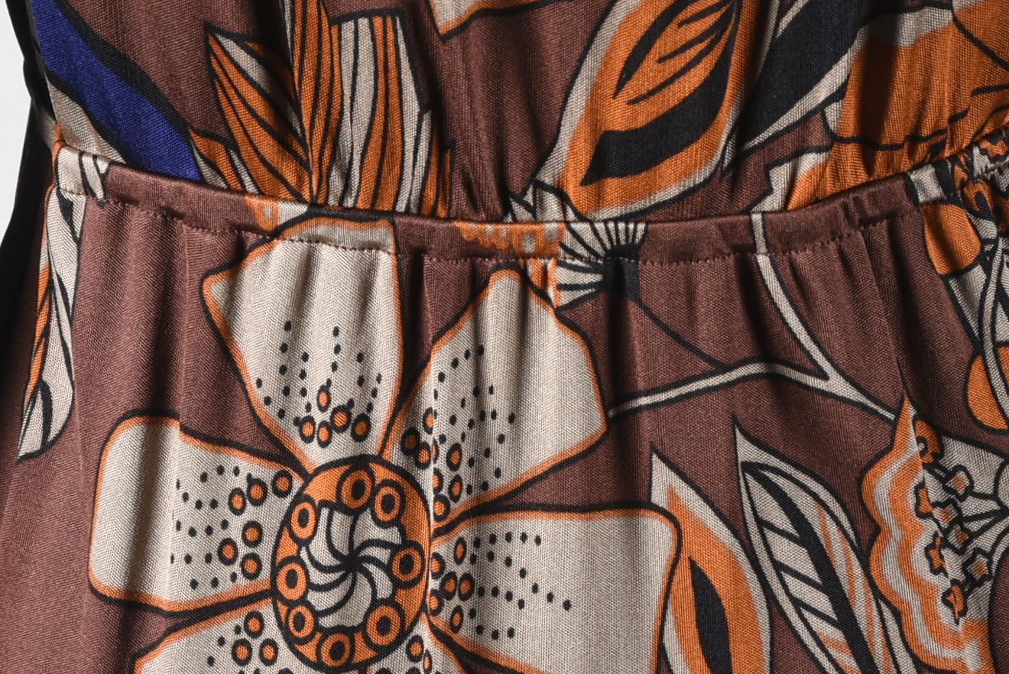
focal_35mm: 238
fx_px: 6675
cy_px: 745
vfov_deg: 5.8
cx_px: 590
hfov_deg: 8.6
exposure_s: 1/125
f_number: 10
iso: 200
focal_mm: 70
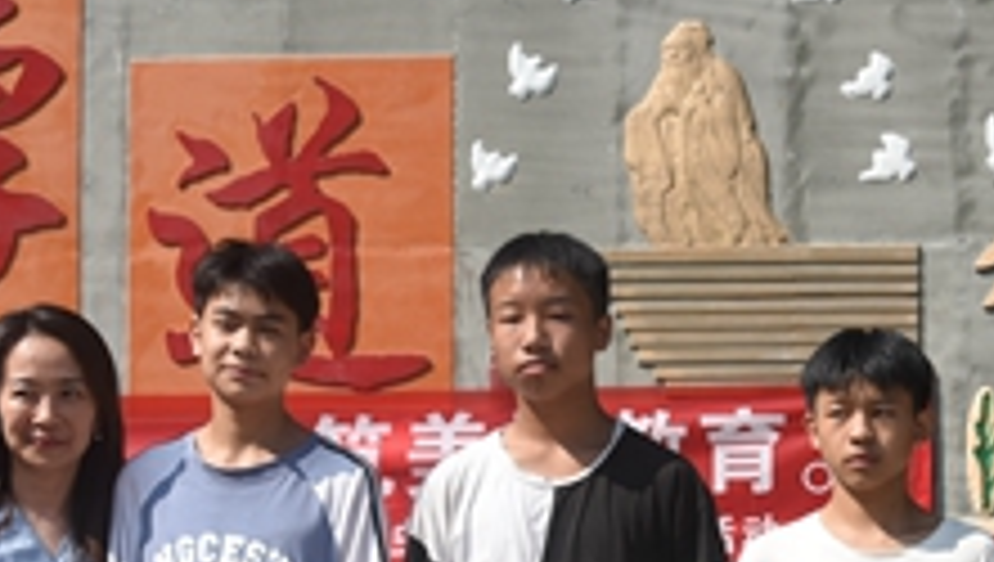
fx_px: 2798
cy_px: 681
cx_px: 859
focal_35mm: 106
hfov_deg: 19.8
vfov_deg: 11.2
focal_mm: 35
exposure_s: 1/320
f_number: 9
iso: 200
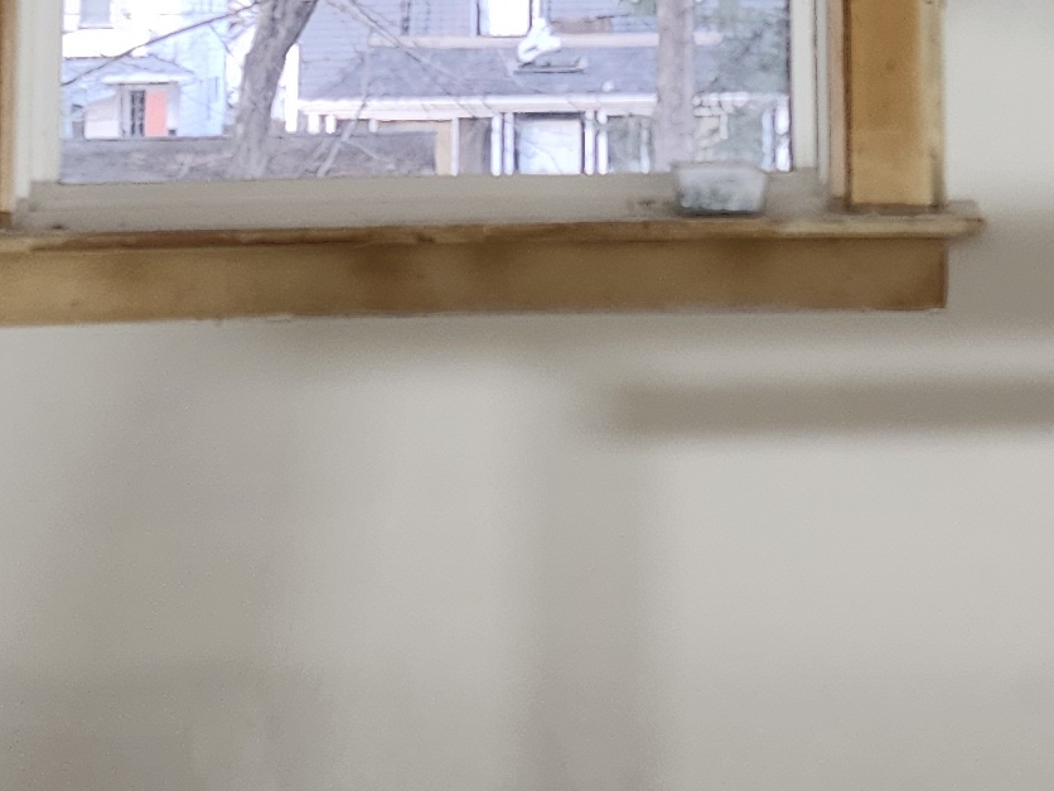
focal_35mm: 110
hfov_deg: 17.8
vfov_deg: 12.9
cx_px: 749
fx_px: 3349
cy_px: -339
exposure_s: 1/120
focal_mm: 6.4
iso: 100
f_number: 1.8
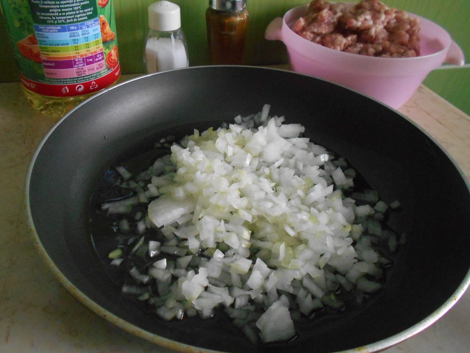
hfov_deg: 65.3
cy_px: 173
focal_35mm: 27
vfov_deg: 51.4
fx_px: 367
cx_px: 227
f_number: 3.2
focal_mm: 4.6
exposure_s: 1/100
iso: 800
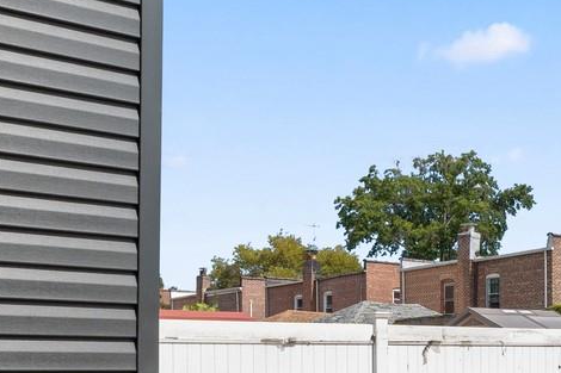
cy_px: 358
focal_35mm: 61
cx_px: 488
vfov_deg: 21.6
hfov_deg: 31.6
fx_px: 950
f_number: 10
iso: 640
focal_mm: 14
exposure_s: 1/1000
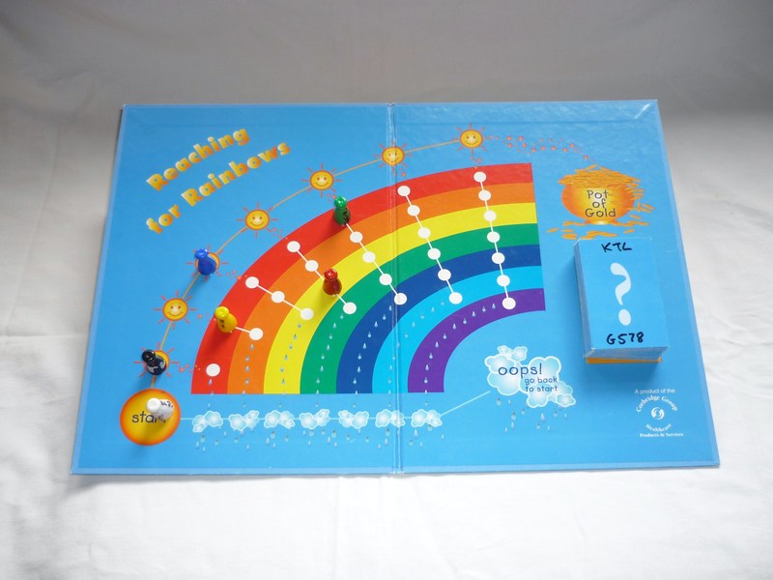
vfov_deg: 42.9
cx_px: 386
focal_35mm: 33
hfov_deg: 55.4
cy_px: 290
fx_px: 737
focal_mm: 5.5
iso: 100
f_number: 2.8
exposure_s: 1/30
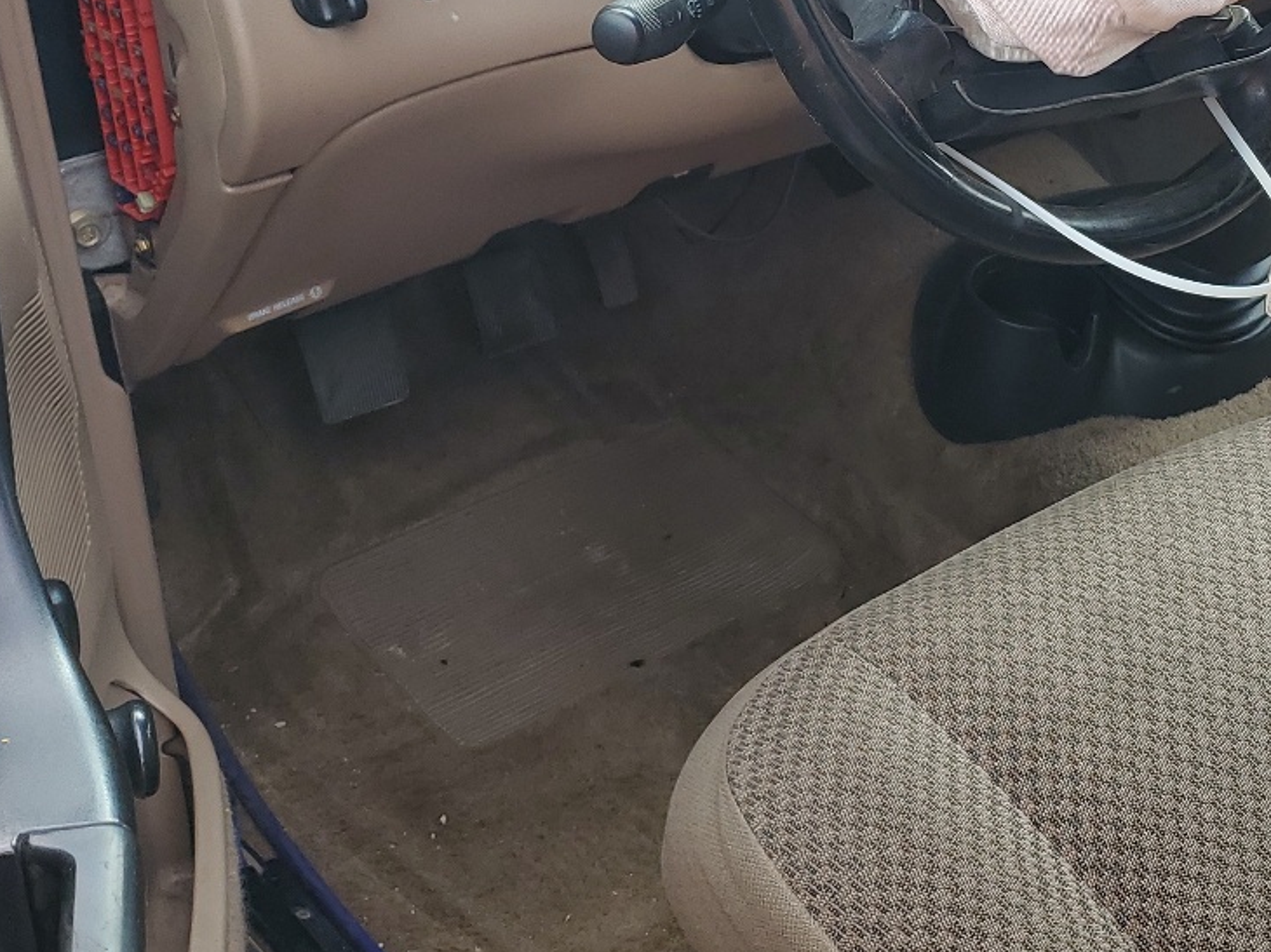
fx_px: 2092
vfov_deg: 25.5
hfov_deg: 33.2
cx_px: 938
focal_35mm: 57
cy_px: 343
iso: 50
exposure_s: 1/250
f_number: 1.5
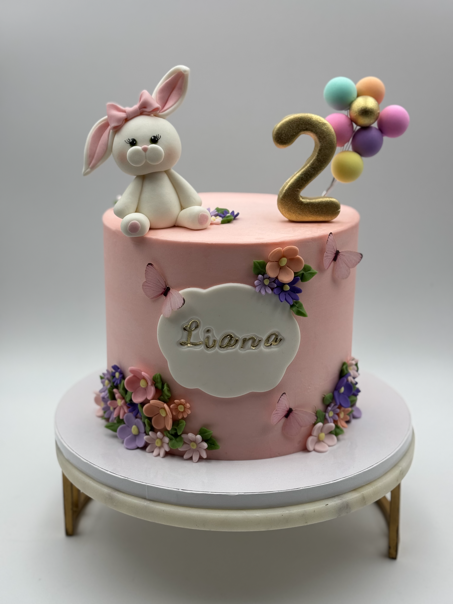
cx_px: 226
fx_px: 838
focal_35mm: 48
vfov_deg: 39.7
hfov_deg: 30.3
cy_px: 302
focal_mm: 6.76
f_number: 1.78
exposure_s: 1/664
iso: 64
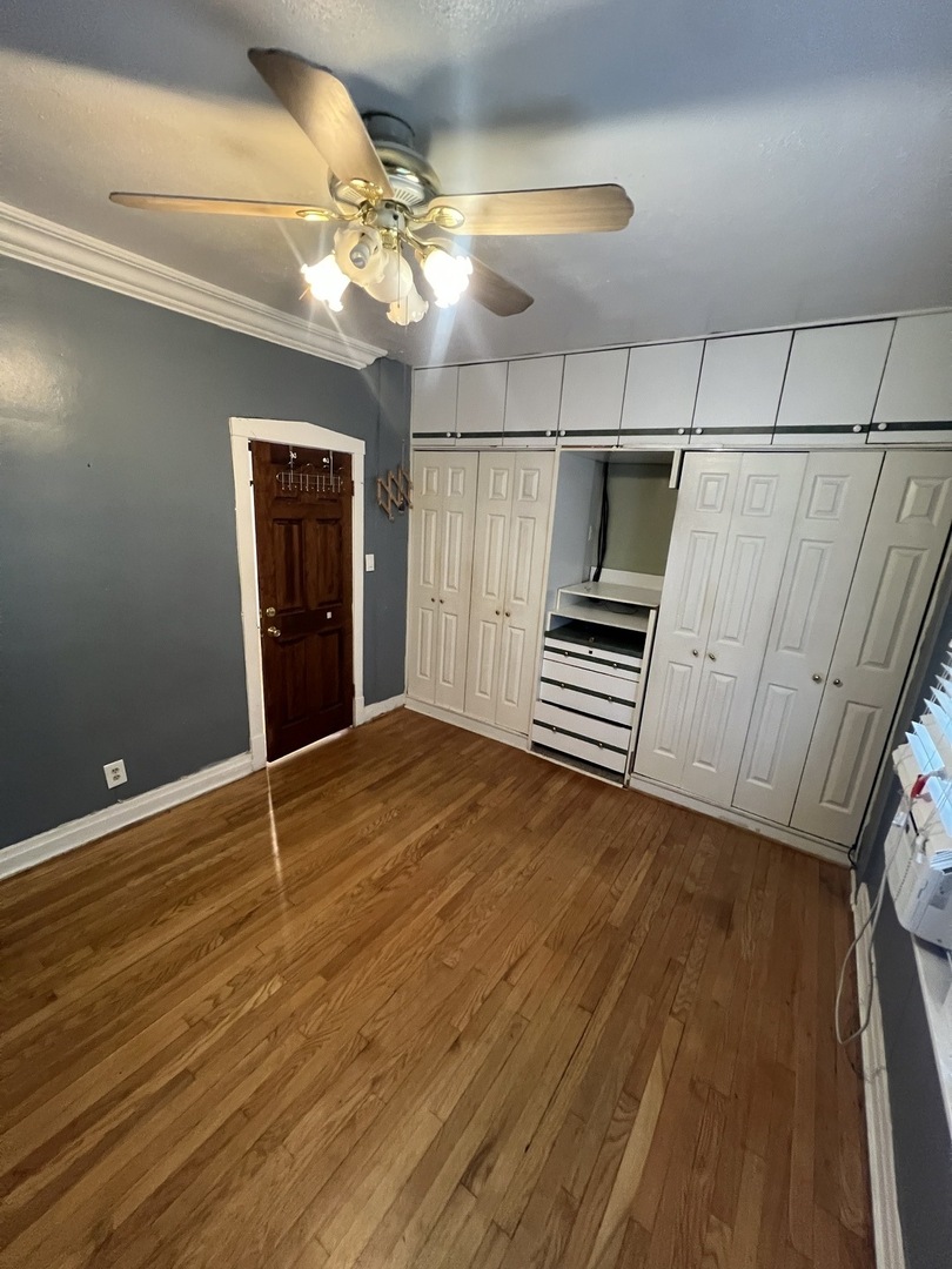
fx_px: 477
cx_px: 476
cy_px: 634
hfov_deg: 89.9
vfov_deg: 106.2
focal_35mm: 13
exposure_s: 1/60
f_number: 1.8
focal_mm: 1.57
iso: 640
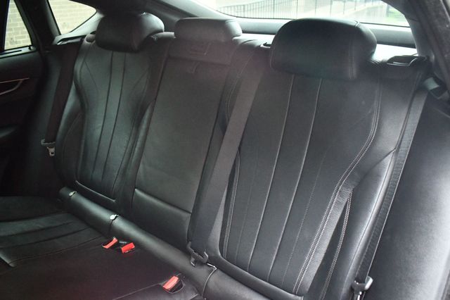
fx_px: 375
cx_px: 225
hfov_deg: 62.0
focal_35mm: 30
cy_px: 150
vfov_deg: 43.6
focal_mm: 20
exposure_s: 1/60
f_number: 3.8
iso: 10000
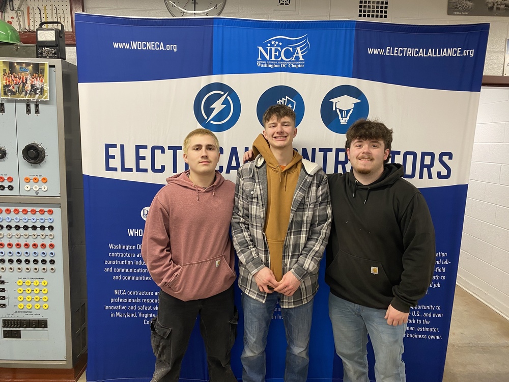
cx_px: 254
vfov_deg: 53.1
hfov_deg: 67.3
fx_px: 382
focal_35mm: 26
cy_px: 191
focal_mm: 4.25
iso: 80
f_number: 1.8
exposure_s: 1/42
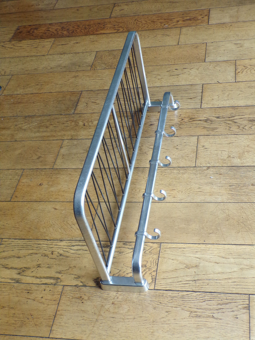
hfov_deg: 34.3
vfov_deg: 44.8
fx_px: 413
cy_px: 170
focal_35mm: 42
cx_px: 128
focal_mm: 7.6
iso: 239
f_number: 3.4
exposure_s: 1/17
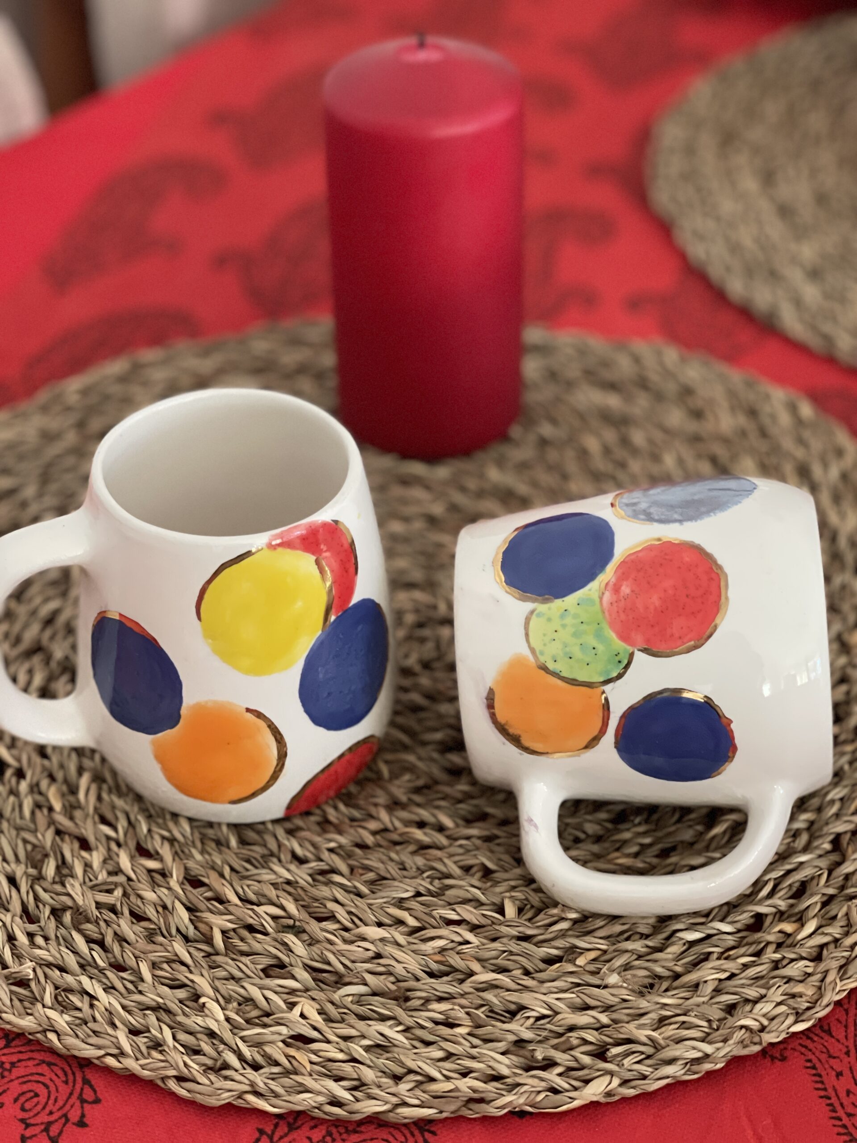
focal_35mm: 64
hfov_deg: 22.9
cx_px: 428
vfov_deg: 30.3
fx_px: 2113
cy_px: 572
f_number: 2.2
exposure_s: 1/36
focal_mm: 7.5
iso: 400
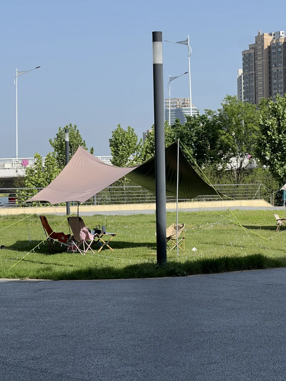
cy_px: 152
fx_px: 1024
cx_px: 133
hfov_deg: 15.9
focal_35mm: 93
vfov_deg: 21.1
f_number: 2.8
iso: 32
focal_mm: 9
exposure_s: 1/349
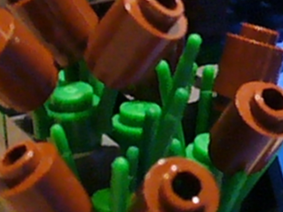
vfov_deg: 14.9
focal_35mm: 99
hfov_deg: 18.6
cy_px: 92
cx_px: 351
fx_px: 809
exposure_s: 1/30
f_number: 2.8
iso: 1250
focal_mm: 6.1
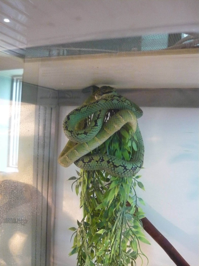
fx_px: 253
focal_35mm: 33
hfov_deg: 42.9
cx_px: 100
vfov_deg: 55.4
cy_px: 133
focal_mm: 5.5
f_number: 2.8
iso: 800
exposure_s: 1/20
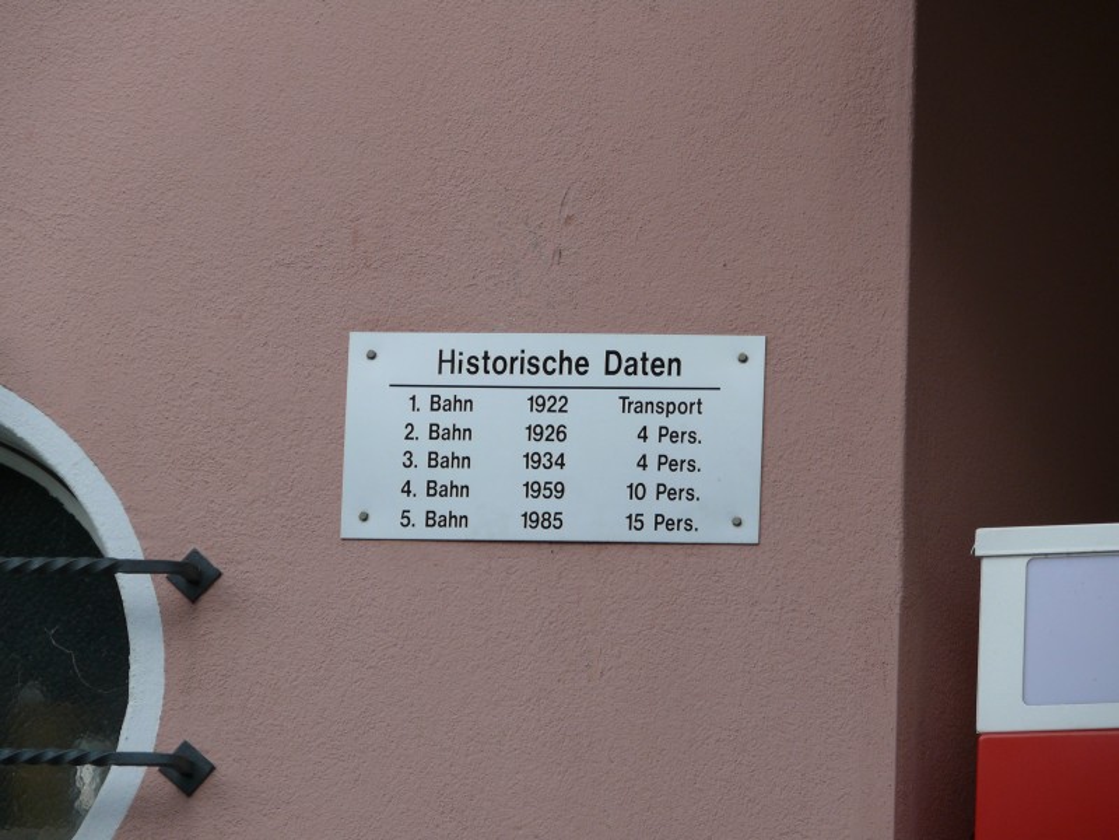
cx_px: 560
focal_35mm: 215
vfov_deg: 6.9
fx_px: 6950
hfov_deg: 9.2
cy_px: 420
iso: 100
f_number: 4
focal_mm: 45.5
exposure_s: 1/250
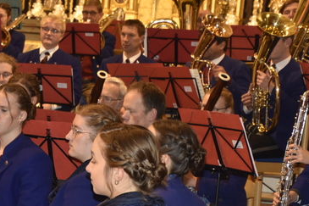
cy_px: 136
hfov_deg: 12.9
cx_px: 42
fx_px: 1355
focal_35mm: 158
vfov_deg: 8.7
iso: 800
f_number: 4.8
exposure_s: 1/60
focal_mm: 50
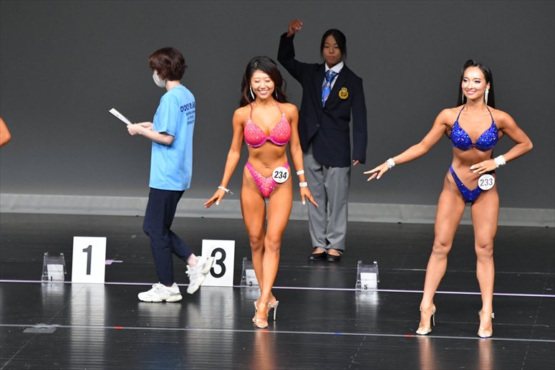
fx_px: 4854
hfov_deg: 6.5
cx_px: 278
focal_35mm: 315
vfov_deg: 4.4
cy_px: 185
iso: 5000
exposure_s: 1/400
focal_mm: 210
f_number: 5.6
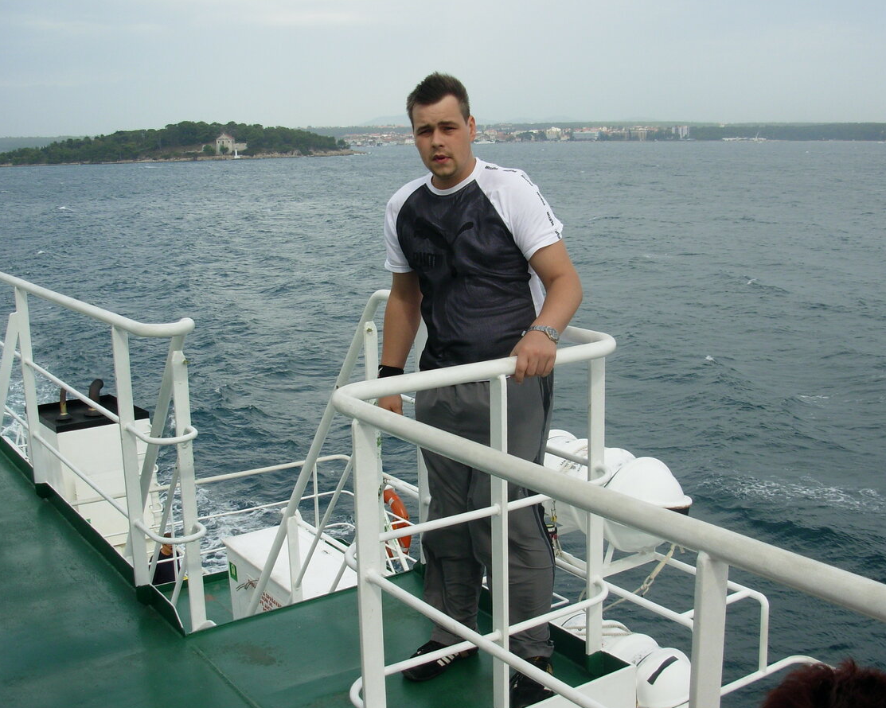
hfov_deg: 45.8
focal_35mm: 40
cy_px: 356
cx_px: 474
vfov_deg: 37.3
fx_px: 1049
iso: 50
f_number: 2.9
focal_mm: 6.3
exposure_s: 1/939
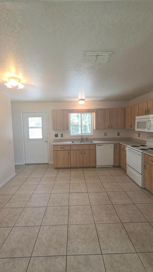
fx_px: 108
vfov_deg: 103.0
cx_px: 75
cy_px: 136
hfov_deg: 70.5
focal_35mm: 15
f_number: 1.9
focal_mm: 2.2
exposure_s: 1/60.2
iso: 80
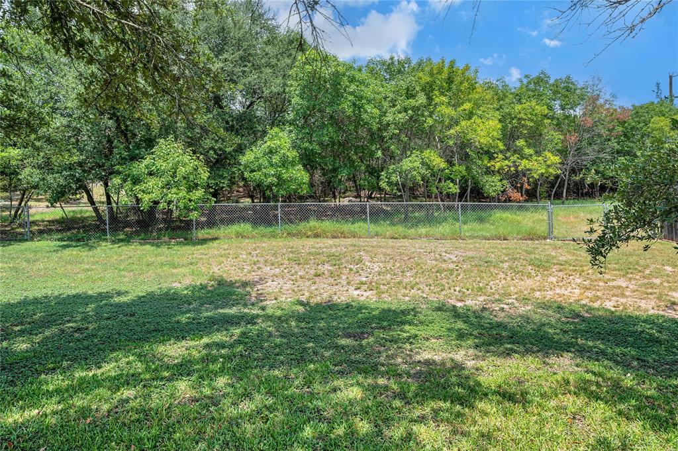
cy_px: 226
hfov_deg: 85.5
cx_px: 339
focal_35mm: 20
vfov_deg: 63.1
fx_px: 367
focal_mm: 19.5
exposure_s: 1/160
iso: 100
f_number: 8
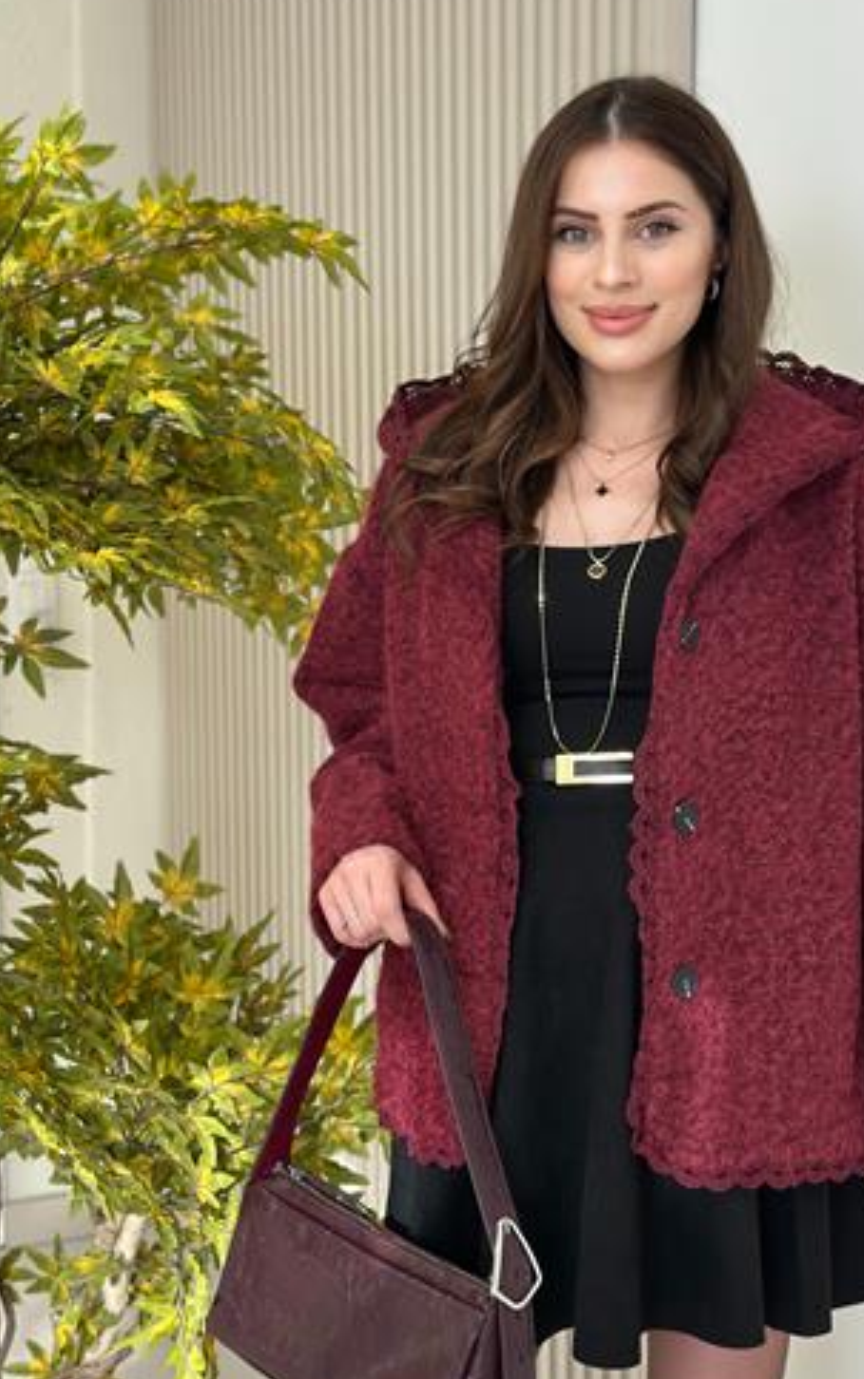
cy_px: 717
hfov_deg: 23.1
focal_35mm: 56
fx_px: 2107
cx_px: 539
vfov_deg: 36.3
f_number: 1.78
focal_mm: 6.86
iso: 64
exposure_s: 1/112
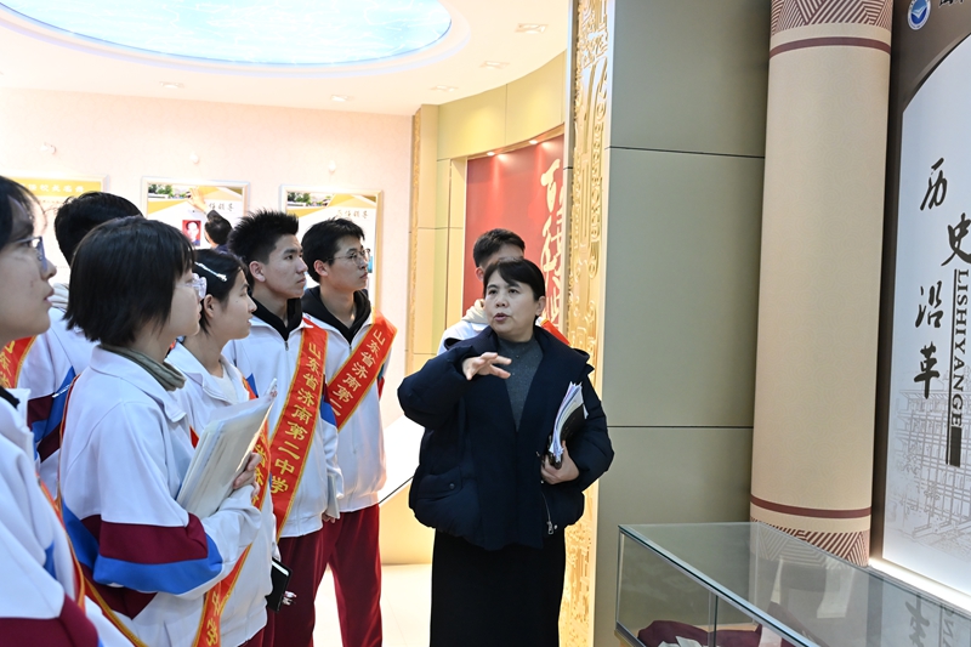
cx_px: 486
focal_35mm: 37
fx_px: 998
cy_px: 324
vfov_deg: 35.9
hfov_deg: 51.9
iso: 2500
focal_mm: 37
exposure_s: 1/50
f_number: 7.1
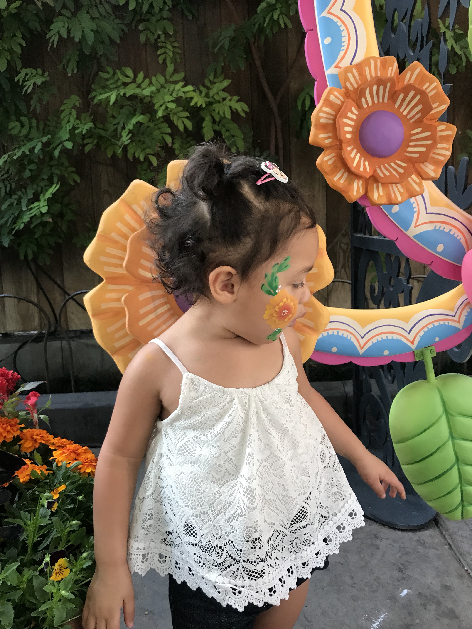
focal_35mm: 28
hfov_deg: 49.7
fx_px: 509
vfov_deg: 63.4
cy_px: 314
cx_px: 236
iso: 25
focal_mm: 3.99
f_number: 1.8
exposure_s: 1/30
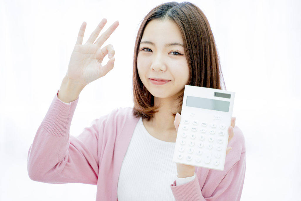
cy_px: 100
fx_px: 627
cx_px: 150
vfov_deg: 18.2
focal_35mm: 75
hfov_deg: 27.0
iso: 500
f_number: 3.2
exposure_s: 1/200
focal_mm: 75
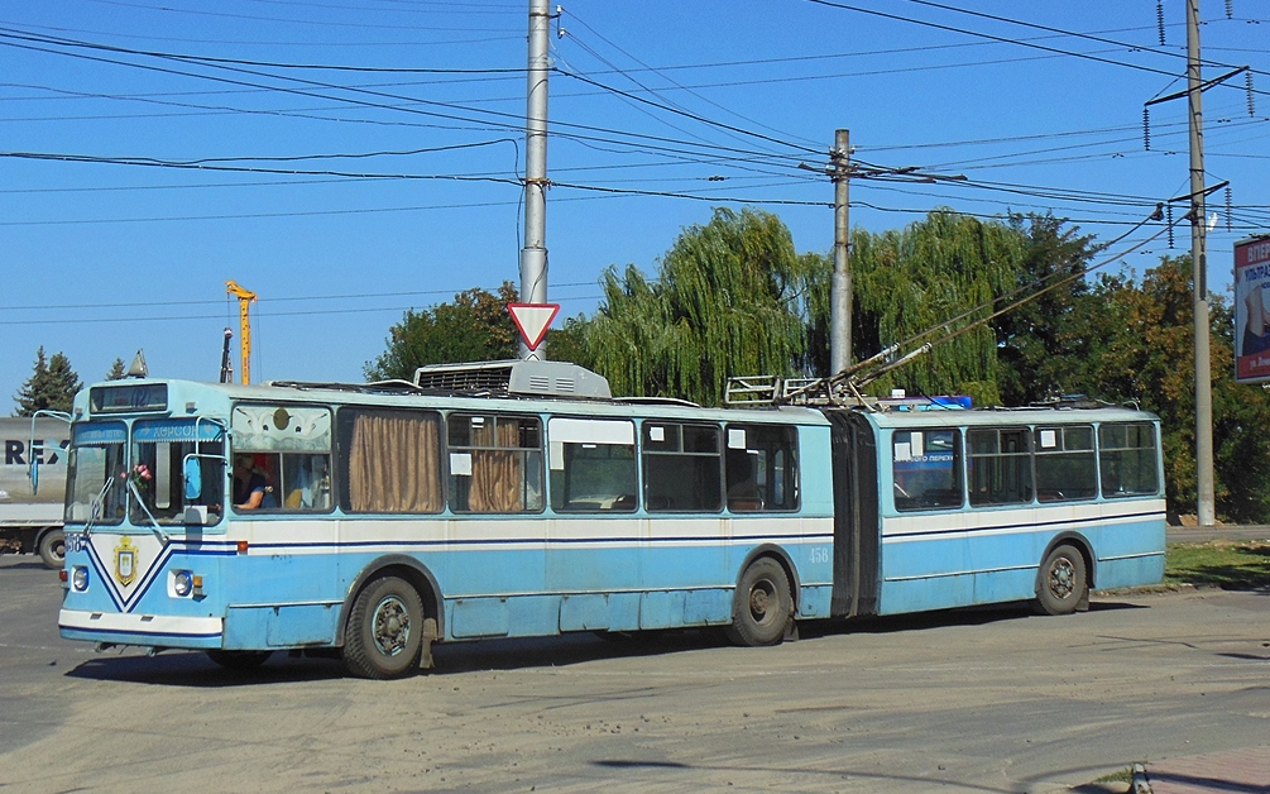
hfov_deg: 37.5
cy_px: 319
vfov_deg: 23.9
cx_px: 624
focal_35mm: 54
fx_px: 1869
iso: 125
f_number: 4
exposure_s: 1/2000
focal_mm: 8.9
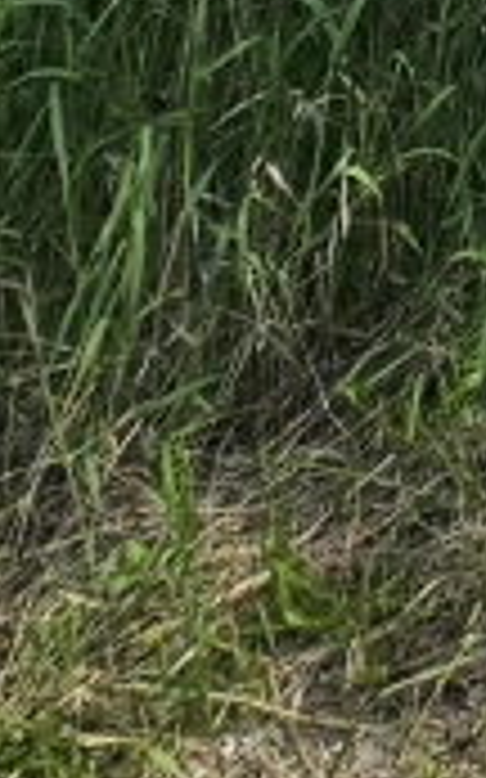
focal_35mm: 100
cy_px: -1194
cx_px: 1372
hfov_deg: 10.2
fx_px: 2121
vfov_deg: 13.5
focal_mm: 2.2
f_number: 2.2
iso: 50
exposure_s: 1/3717
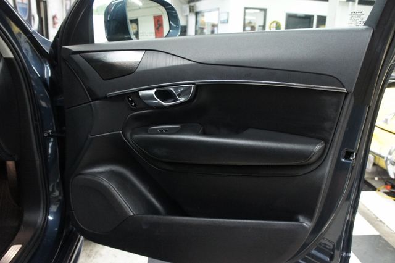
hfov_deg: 67.4
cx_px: 198
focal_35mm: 27
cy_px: 132
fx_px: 296
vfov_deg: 47.9
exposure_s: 1/40
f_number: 3.5
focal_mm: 18
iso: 1600
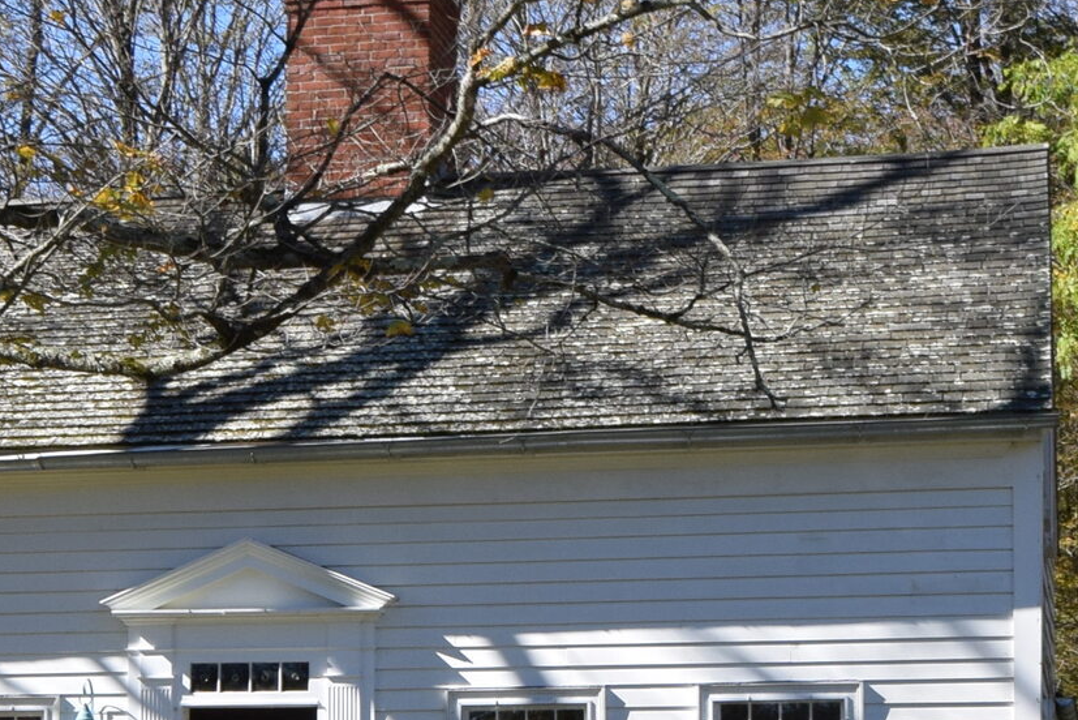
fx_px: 3171
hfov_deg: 19.1
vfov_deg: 12.9
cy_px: 600
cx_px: 223
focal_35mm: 106
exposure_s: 1/250
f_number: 8
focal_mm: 19
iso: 280
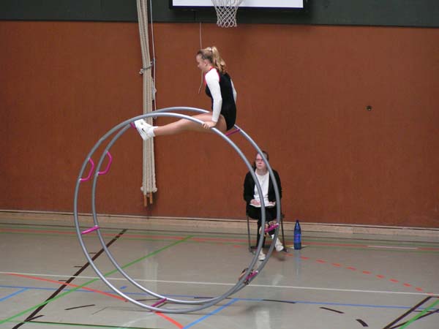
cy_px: 164
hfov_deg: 9.6
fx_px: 2612
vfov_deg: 7.2
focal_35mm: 206
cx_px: 220
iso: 200
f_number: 3.5
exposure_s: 1/250
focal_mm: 31.5
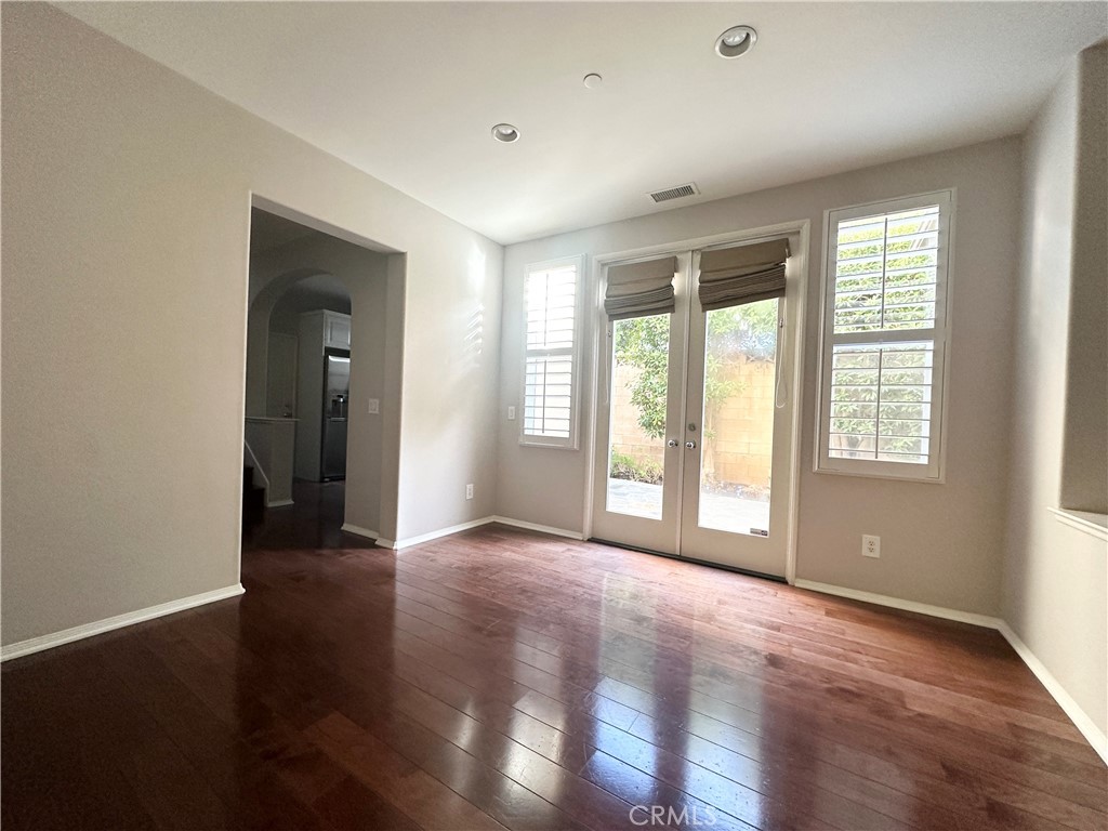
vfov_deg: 85.7
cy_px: 416
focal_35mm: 14
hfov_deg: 102.1
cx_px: 554
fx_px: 448
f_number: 2.2
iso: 200
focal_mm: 2.22
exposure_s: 1/120
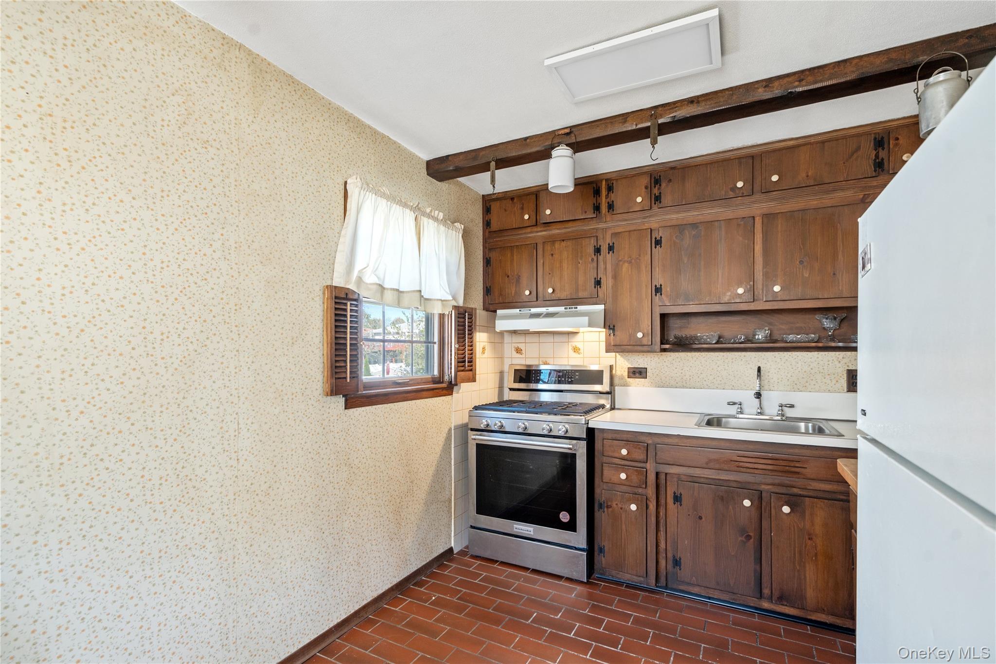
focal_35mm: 16
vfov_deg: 73.7
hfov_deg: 96.7
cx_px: 498
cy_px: 332
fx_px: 443
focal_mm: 16
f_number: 6.3
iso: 320
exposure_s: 1/10
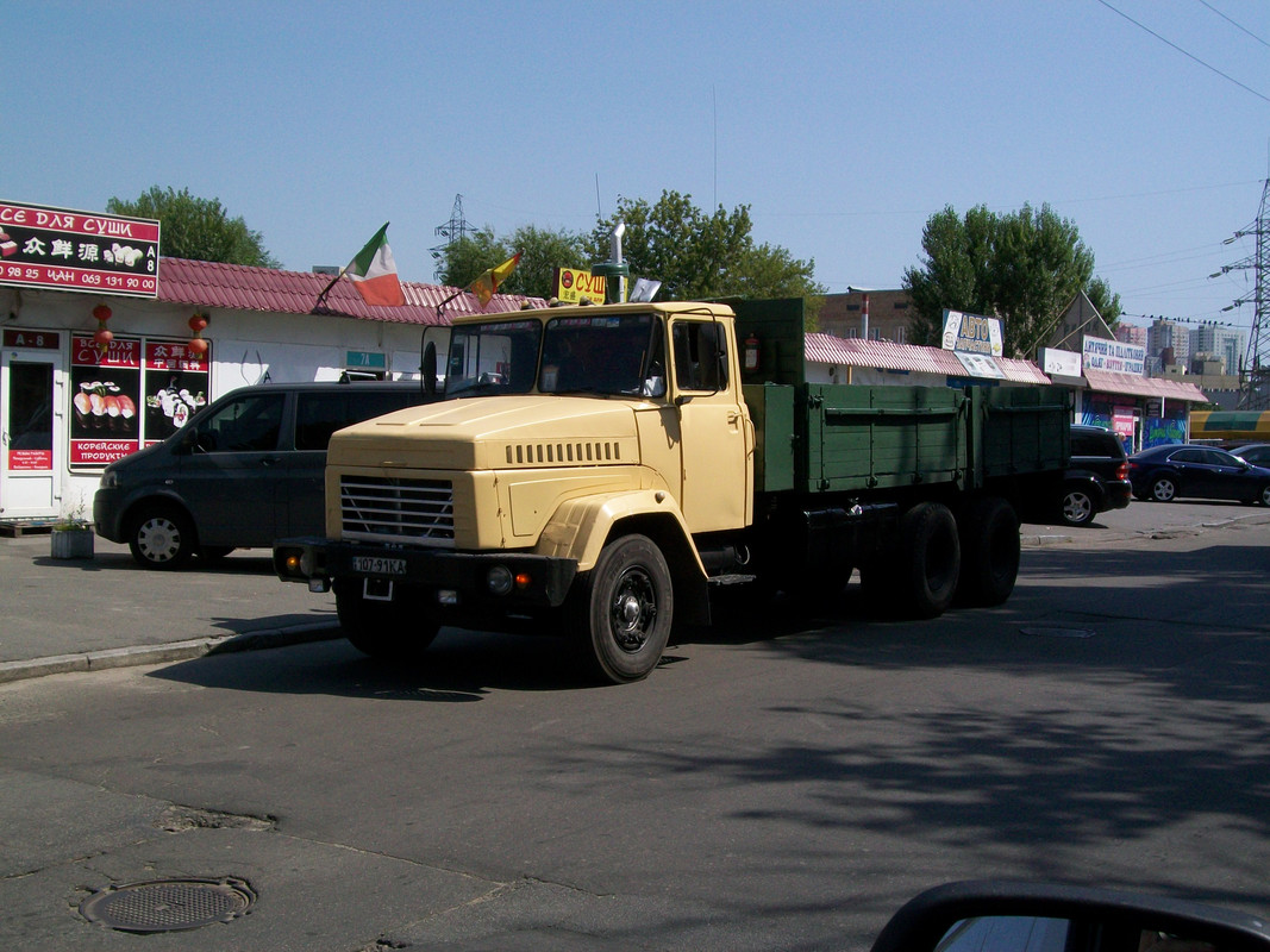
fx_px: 1651
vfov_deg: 32.2
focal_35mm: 45
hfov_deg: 42.1
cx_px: 635
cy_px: 476
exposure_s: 1/500
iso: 64
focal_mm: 7.6
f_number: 5.3
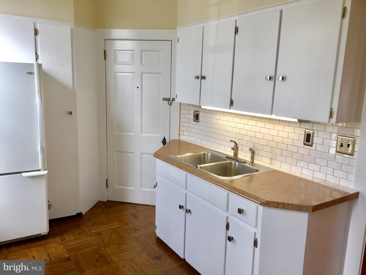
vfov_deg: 48.2
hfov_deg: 61.7
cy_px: 138
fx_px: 307
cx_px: 183
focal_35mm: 29
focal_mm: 4.15
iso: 40
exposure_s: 1/60
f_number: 2.2
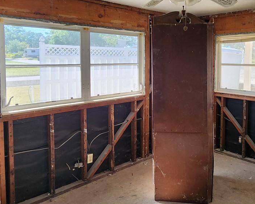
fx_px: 219
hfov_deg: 59.0
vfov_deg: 49.3
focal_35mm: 29
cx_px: 171
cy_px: 71
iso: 50
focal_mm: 2.2
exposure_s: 1/60
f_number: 2.2
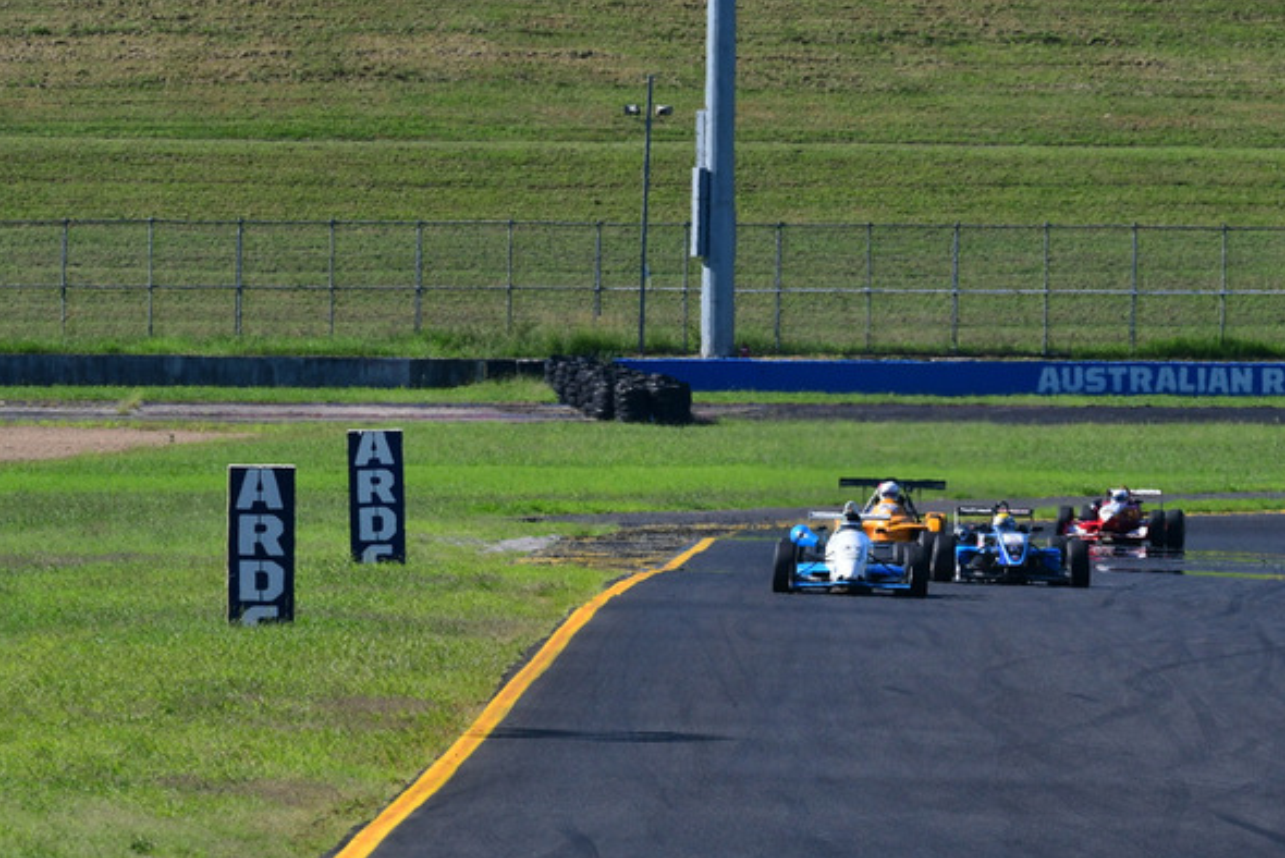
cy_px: 436
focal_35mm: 691
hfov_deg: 3.0
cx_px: 849
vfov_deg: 2.0
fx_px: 24676
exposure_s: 1/640
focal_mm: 340
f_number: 13
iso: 500
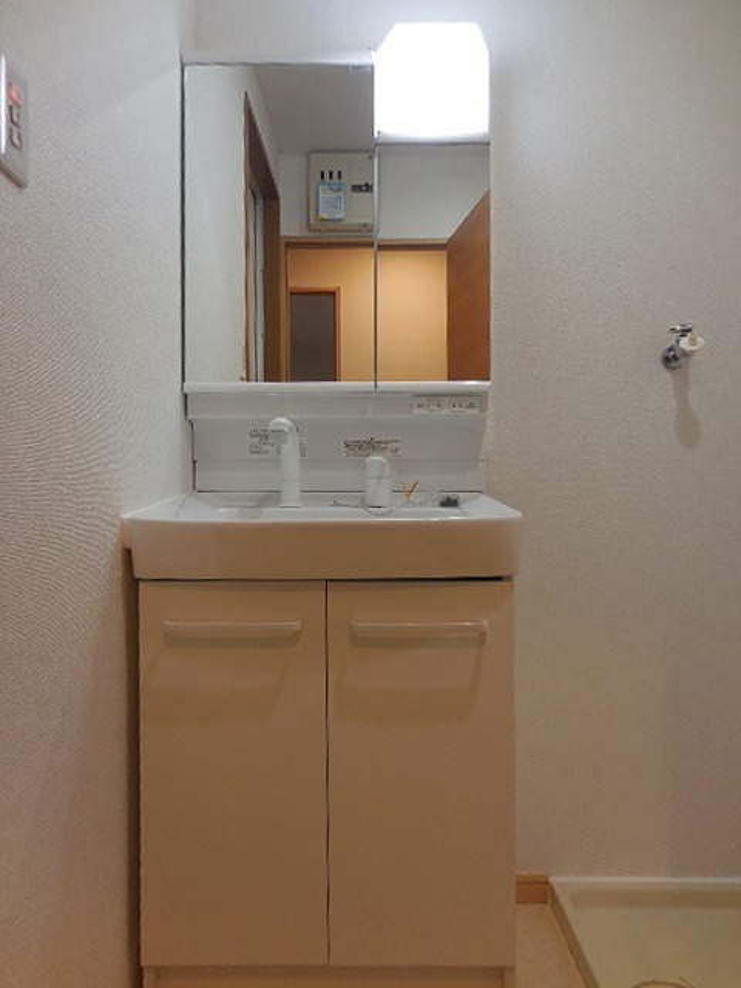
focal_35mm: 25
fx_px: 714
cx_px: 370
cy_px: 494
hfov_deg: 54.9
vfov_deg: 69.4
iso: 125
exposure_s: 1/30
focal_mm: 4.5
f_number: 3.3
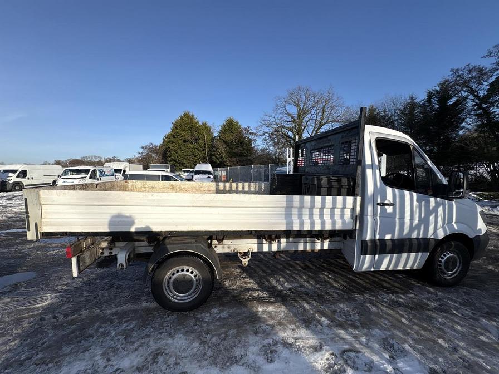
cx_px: 250
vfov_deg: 85.7
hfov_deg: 102.1
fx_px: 202
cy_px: 187
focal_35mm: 14
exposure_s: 1/2494
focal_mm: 2.22
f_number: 2.2
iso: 50
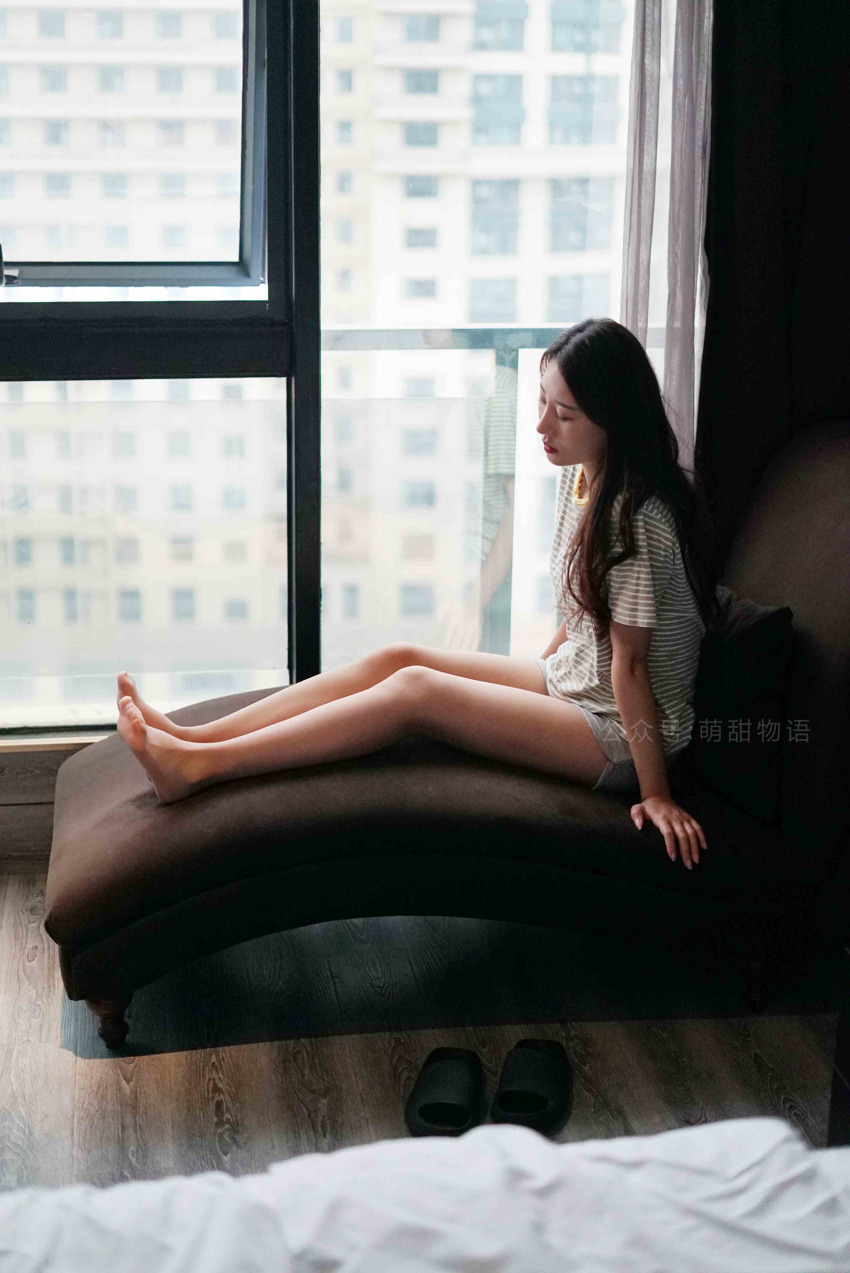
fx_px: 1768
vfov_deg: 39.6
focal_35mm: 50
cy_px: 636
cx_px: 425
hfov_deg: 27.0
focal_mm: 50
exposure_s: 1/3200
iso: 4000
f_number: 2
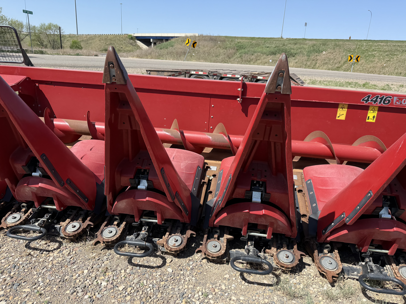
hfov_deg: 71.6
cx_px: 203
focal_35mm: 24
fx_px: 281
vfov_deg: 56.8
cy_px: 152
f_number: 1.78
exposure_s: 1/2370
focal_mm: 6.76
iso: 80
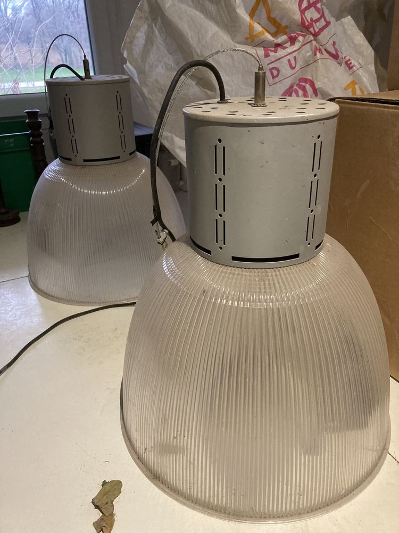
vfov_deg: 63.4
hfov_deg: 49.7
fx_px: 430
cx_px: 200
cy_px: 266
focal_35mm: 28
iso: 250
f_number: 1.8
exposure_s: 1/50
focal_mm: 3.99
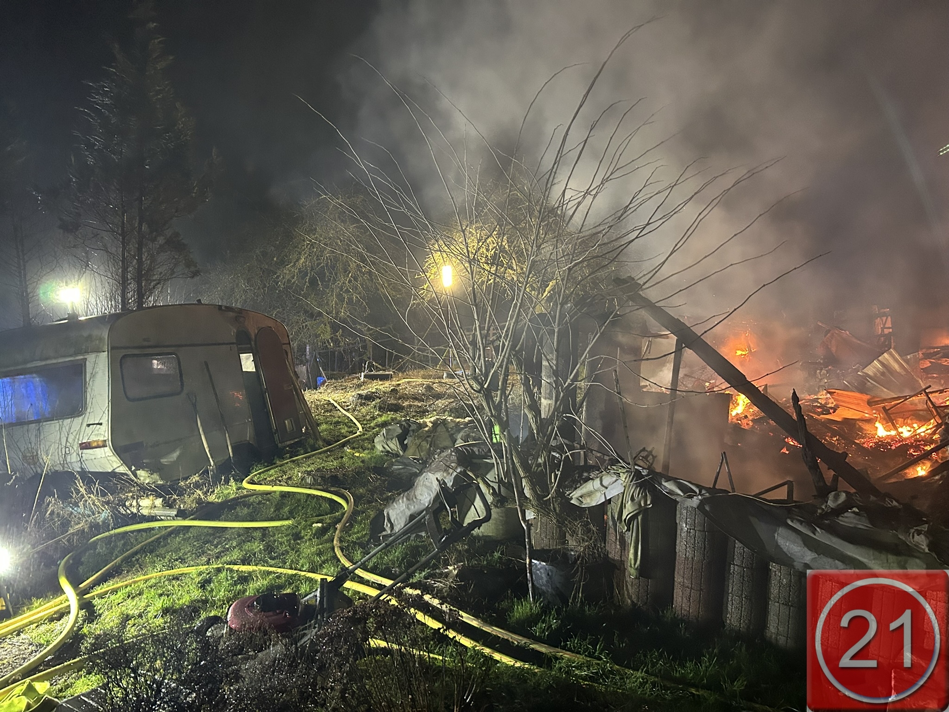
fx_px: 713
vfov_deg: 53.1
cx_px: 474
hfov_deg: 67.3
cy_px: 356
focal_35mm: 26
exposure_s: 1/39
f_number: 1.5
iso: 640
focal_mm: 5.7
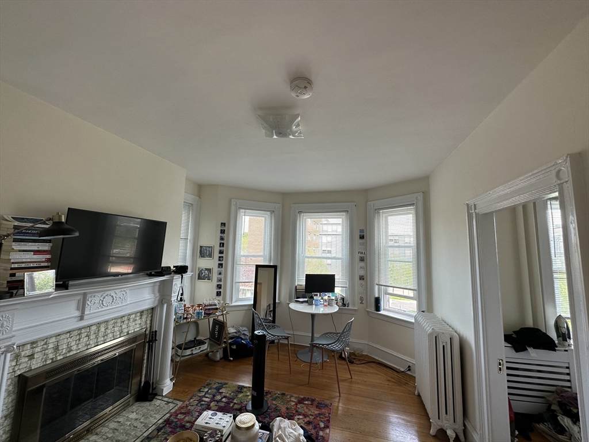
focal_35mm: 14
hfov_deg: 102.1
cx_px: 294
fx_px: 238
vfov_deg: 85.7
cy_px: 221
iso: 64
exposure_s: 1/120
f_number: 2.2
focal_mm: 2.22
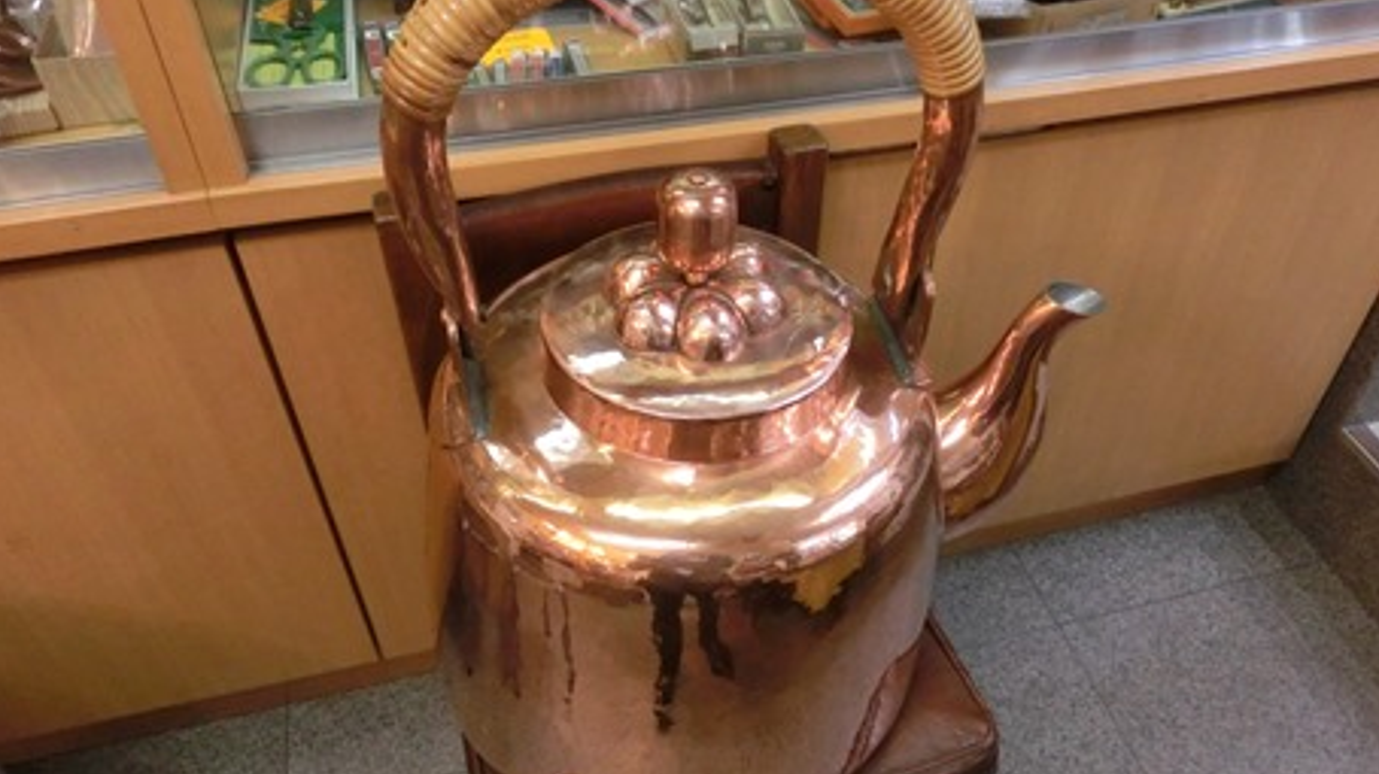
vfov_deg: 38.9
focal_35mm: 30
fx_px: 1097
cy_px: 396
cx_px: 741
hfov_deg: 64.2
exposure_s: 1/80
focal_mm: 4.4
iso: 800
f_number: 3.3
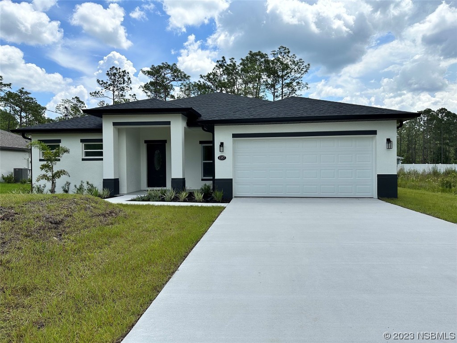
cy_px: 172
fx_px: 317
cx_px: 228
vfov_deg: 56.8
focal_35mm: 24
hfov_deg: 71.6
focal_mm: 6.86
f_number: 1.78
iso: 80
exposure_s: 1/5525
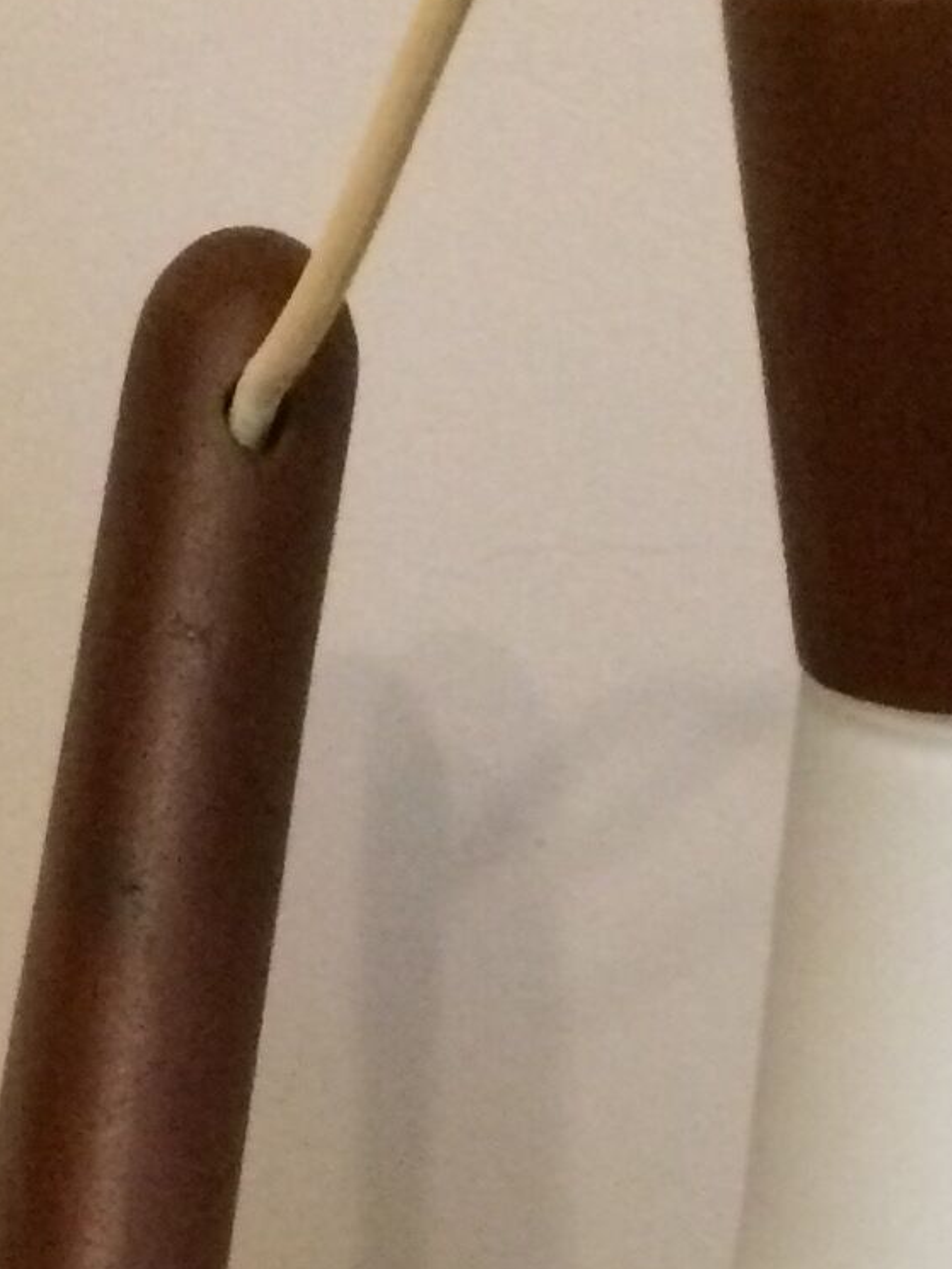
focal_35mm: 127
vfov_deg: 14.7
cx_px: 760
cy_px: 1720
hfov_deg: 11.6
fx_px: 4656
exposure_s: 1/17
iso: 320
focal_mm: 4.15
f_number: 2.2
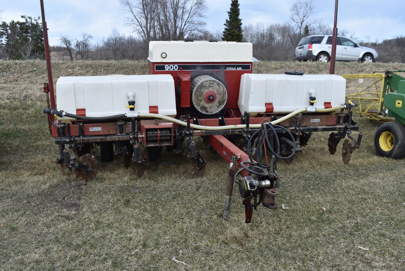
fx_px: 355
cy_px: 136
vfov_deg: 41.8
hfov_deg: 59.5
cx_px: 202
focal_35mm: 32
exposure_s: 1/250
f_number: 8
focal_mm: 21
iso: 140
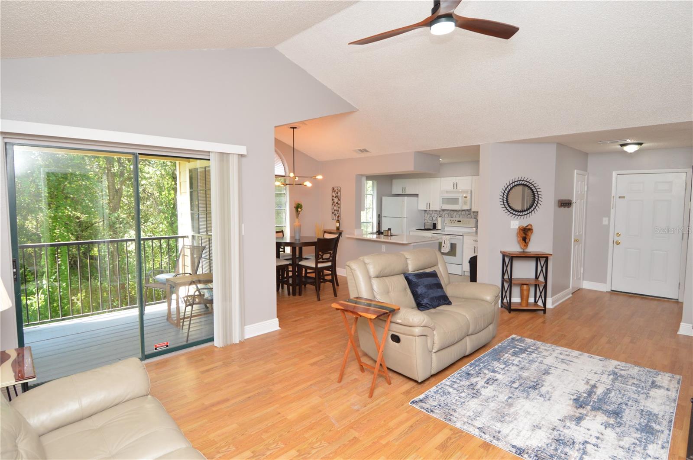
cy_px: 230
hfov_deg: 90.1
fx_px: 346
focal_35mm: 18
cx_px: 346
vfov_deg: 67.3
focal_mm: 12
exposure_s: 1/80
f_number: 4.5
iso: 400
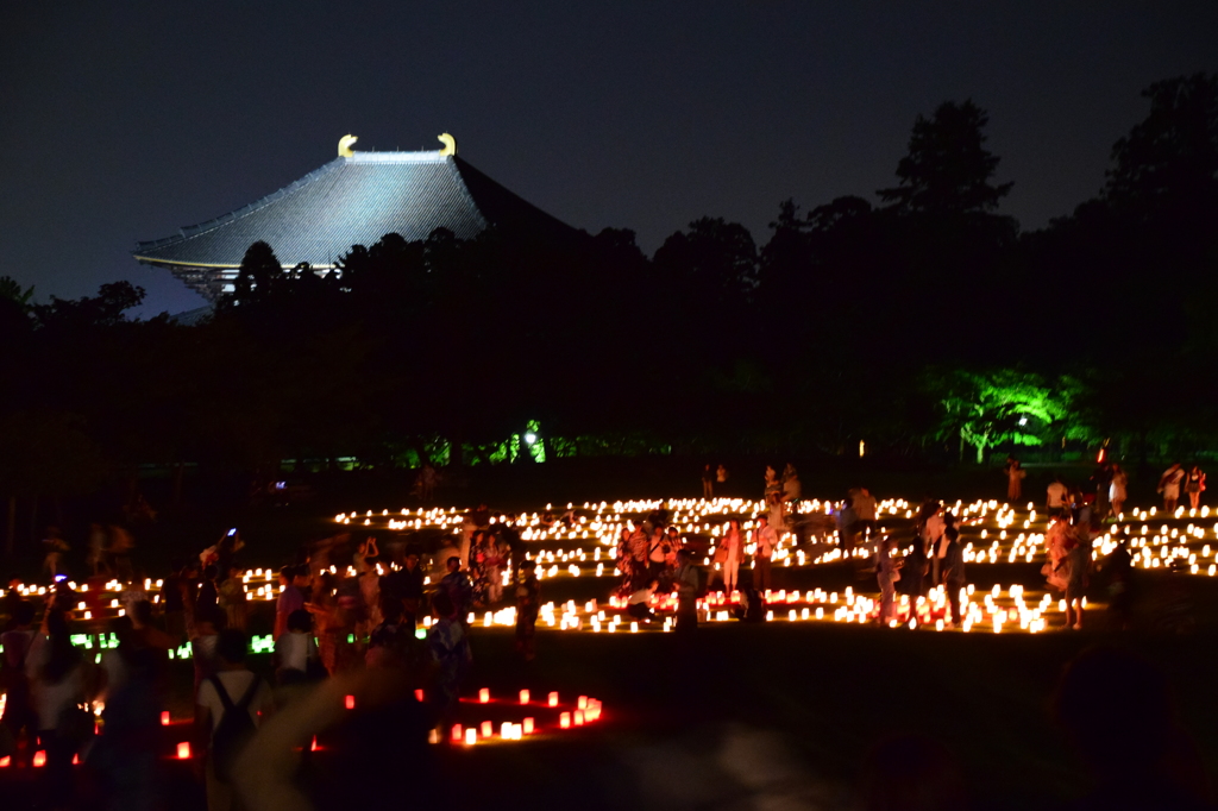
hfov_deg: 21.9
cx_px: 609
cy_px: 406
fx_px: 3145
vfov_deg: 14.7
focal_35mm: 93
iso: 3200
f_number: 5
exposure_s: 1/2
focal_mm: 62
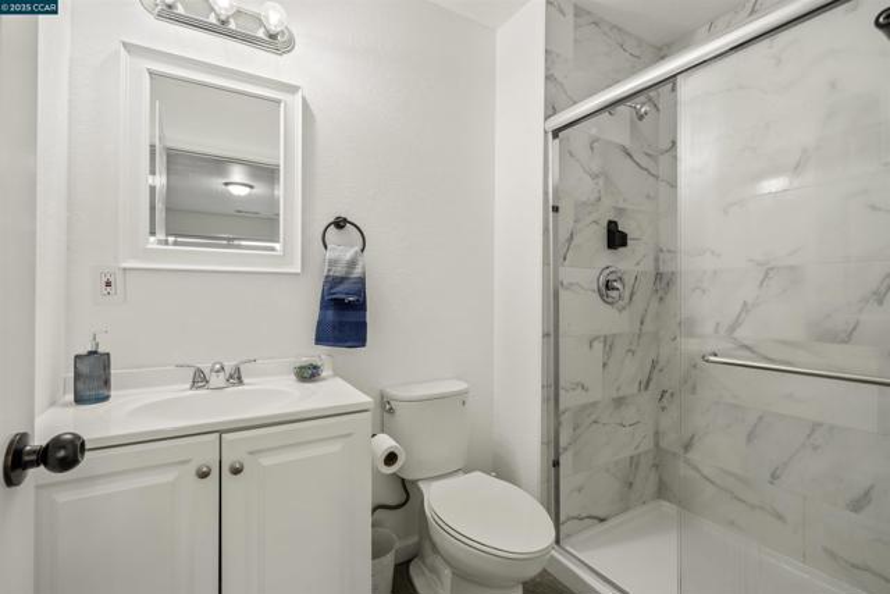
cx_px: 445
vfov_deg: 73.8
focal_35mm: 16
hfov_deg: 96.7
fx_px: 396
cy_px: 297
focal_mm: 16
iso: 400
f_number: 8
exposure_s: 1/25
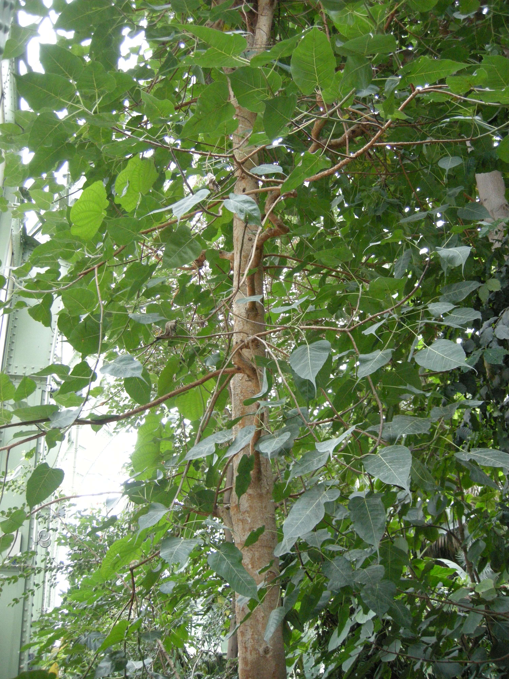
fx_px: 686
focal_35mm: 35
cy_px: 340
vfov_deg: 52.6
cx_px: 254
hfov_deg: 40.7
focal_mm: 7.5
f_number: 2.7
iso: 400
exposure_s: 1/25.7
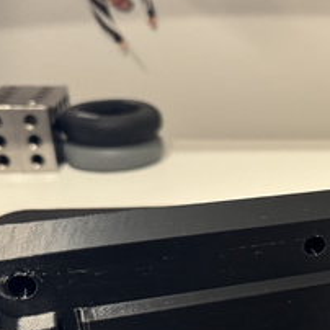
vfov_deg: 26.5
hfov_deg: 24.6
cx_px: 402
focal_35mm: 63
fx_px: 679
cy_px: 289
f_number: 1.78
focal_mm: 6.76
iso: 800
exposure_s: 1/40
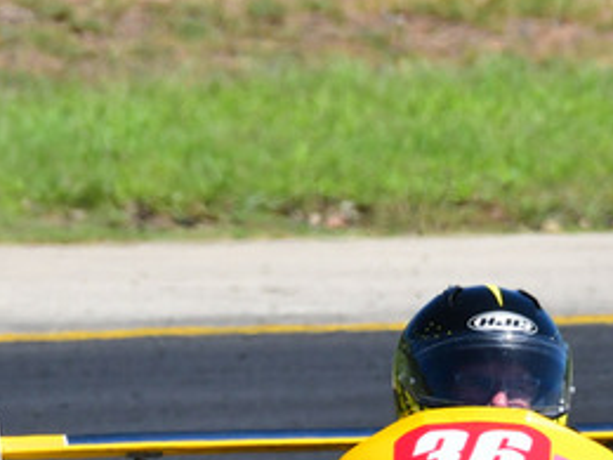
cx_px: 427
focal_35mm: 2040
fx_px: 36125
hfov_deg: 1.0
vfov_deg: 0.7
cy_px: 354
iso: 500
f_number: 11
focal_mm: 460
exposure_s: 1/640
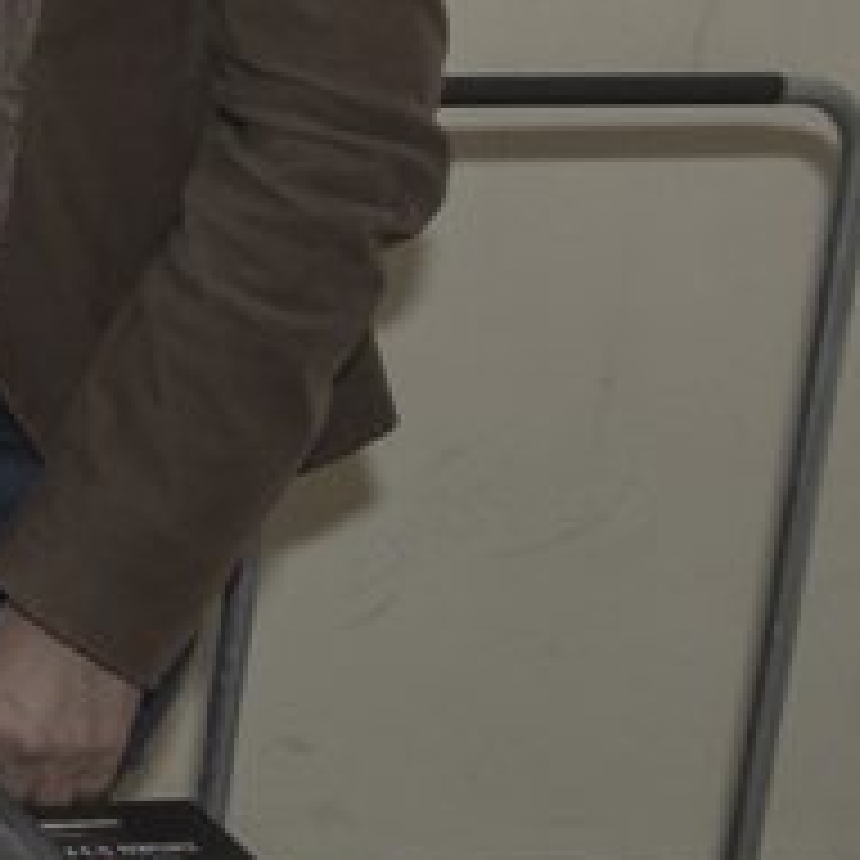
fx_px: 3598
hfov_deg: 10.4
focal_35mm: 128
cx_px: -1576
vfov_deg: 13.4
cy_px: -18
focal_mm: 16
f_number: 4
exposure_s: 1/125
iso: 800
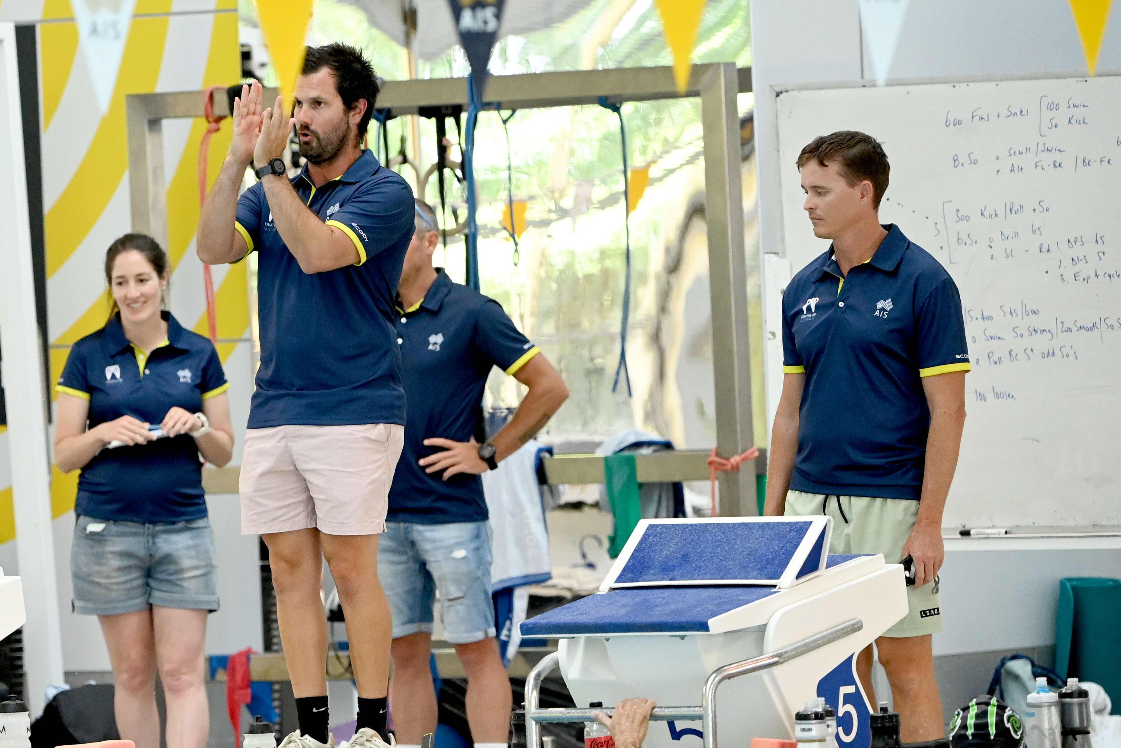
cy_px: 463
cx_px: 305
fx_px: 10181
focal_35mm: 327
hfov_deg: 6.3
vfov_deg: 4.2
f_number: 4
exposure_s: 1/1600
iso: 6400
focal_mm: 220
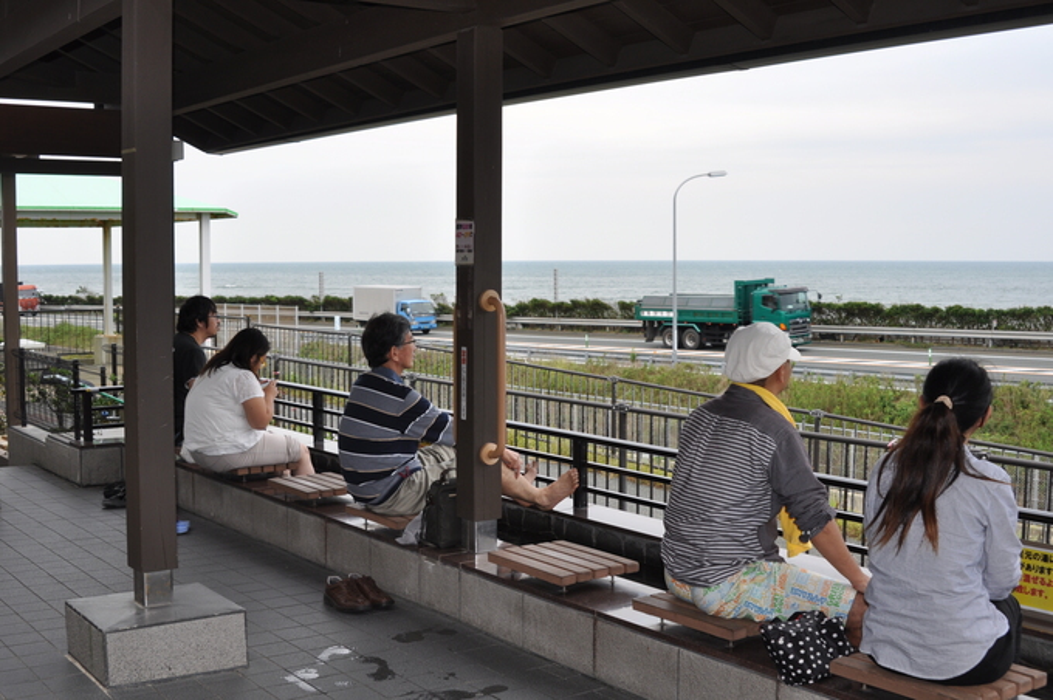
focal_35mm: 42
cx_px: 526
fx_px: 1227
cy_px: 350
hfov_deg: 46.4
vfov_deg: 31.8
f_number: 7.1
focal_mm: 28
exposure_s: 1/200
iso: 200
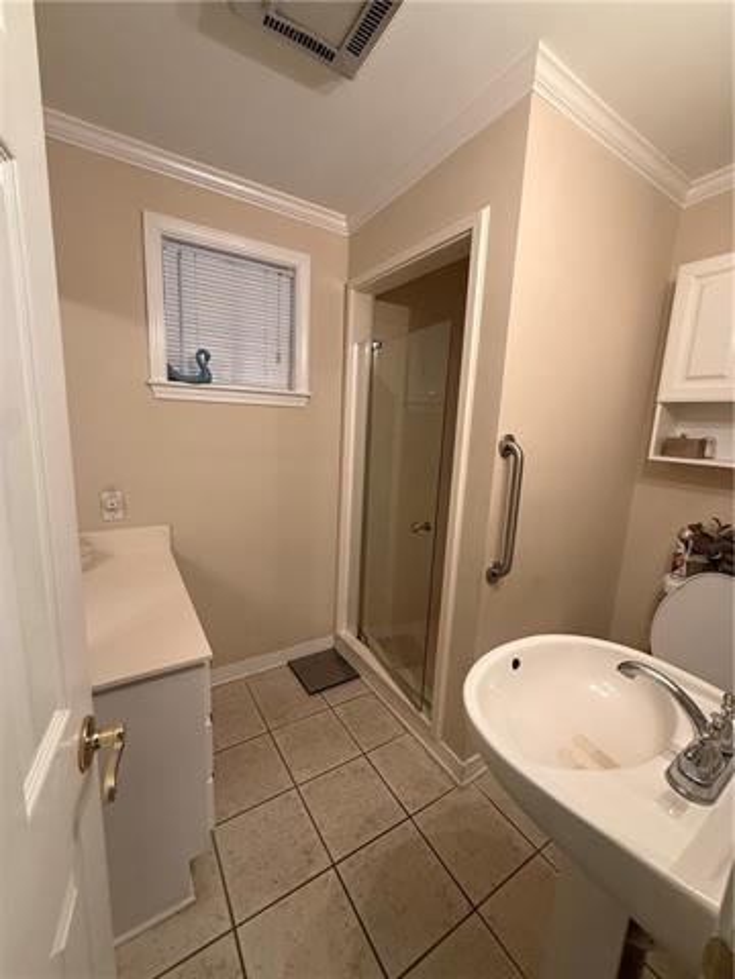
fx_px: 396
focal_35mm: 14
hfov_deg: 85.7
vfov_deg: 102.1
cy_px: 490
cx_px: 368
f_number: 2.2
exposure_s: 1/60
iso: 500
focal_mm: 2.22
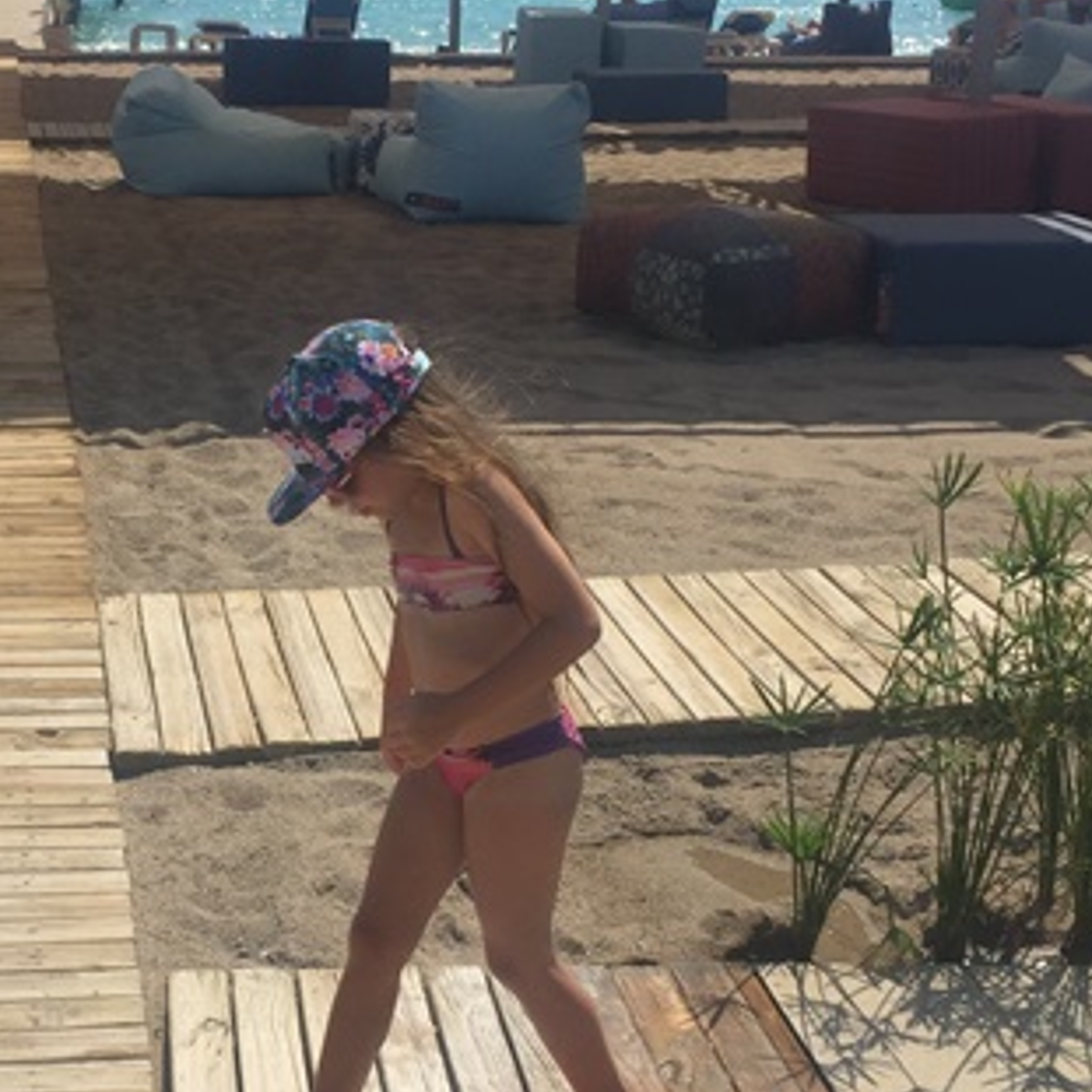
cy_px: 646
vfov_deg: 26.1
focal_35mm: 66
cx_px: 309
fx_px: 2356
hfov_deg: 25.9
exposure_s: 1/3049
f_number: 2.2
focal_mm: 4.15
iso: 32
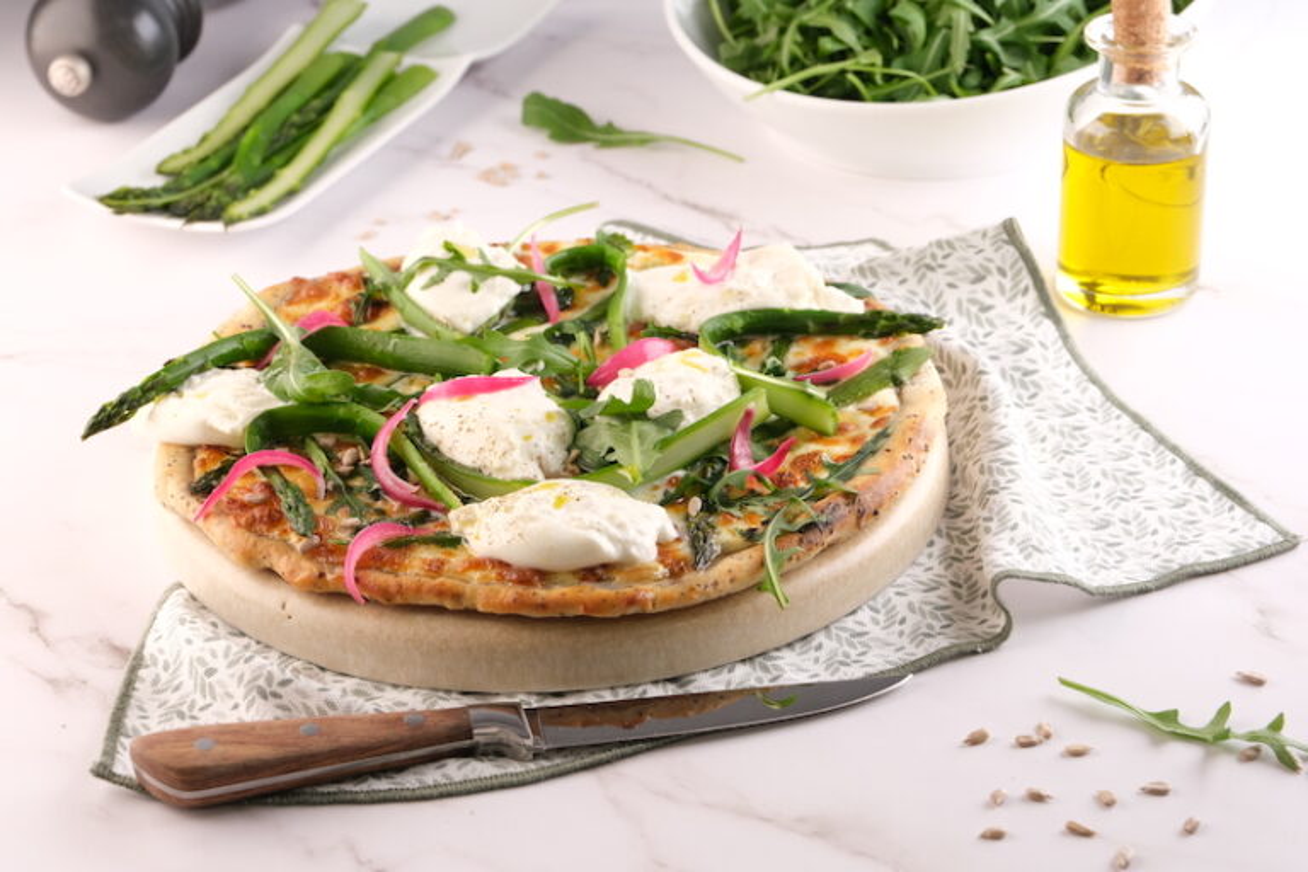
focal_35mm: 83
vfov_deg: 16.5
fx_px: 3015
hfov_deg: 24.5
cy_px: 436
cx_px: 654
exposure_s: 1/30
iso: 160
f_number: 8
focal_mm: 55
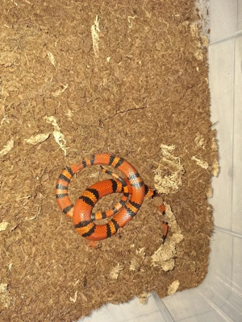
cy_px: 161
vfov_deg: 73.9
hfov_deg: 58.9
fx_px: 214
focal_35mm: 23
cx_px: 121
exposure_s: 1/50
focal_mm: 5.54
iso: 80
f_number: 1.8
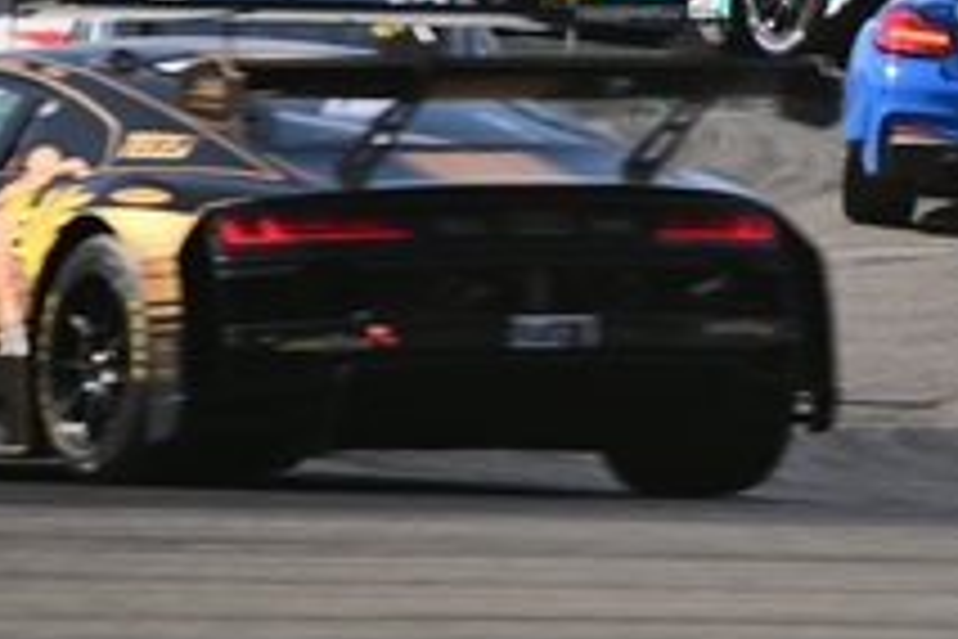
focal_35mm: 847
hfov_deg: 2.4
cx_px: 828
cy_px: -166
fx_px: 22538
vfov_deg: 1.6
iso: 560
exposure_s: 1/3200
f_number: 2.8
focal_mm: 300
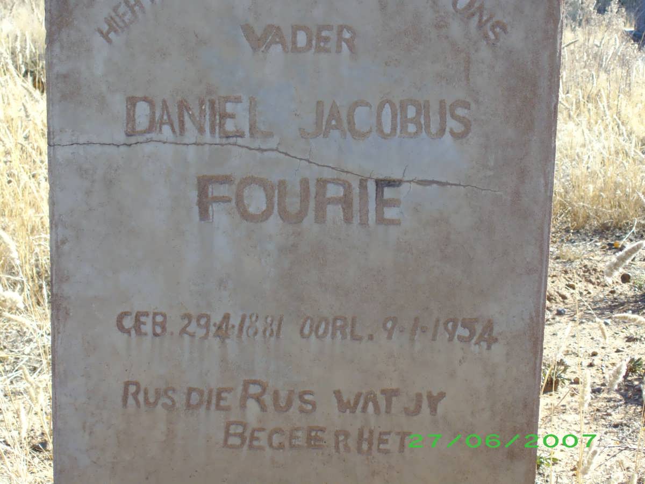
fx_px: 1621
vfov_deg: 17.0
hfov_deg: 22.5
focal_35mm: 87
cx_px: 322
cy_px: 242
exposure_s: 1/400
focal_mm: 14
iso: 160
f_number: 4.3
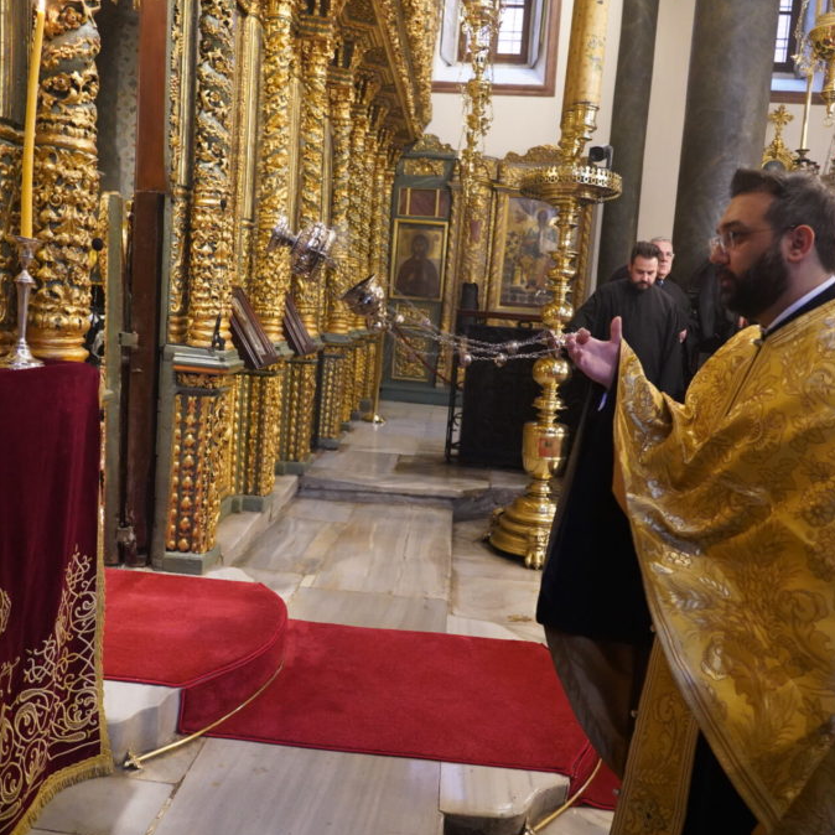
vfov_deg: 52.5
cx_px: 394
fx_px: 846
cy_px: 419
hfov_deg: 52.5
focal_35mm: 31
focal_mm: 24
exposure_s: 1/160
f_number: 4
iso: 8000
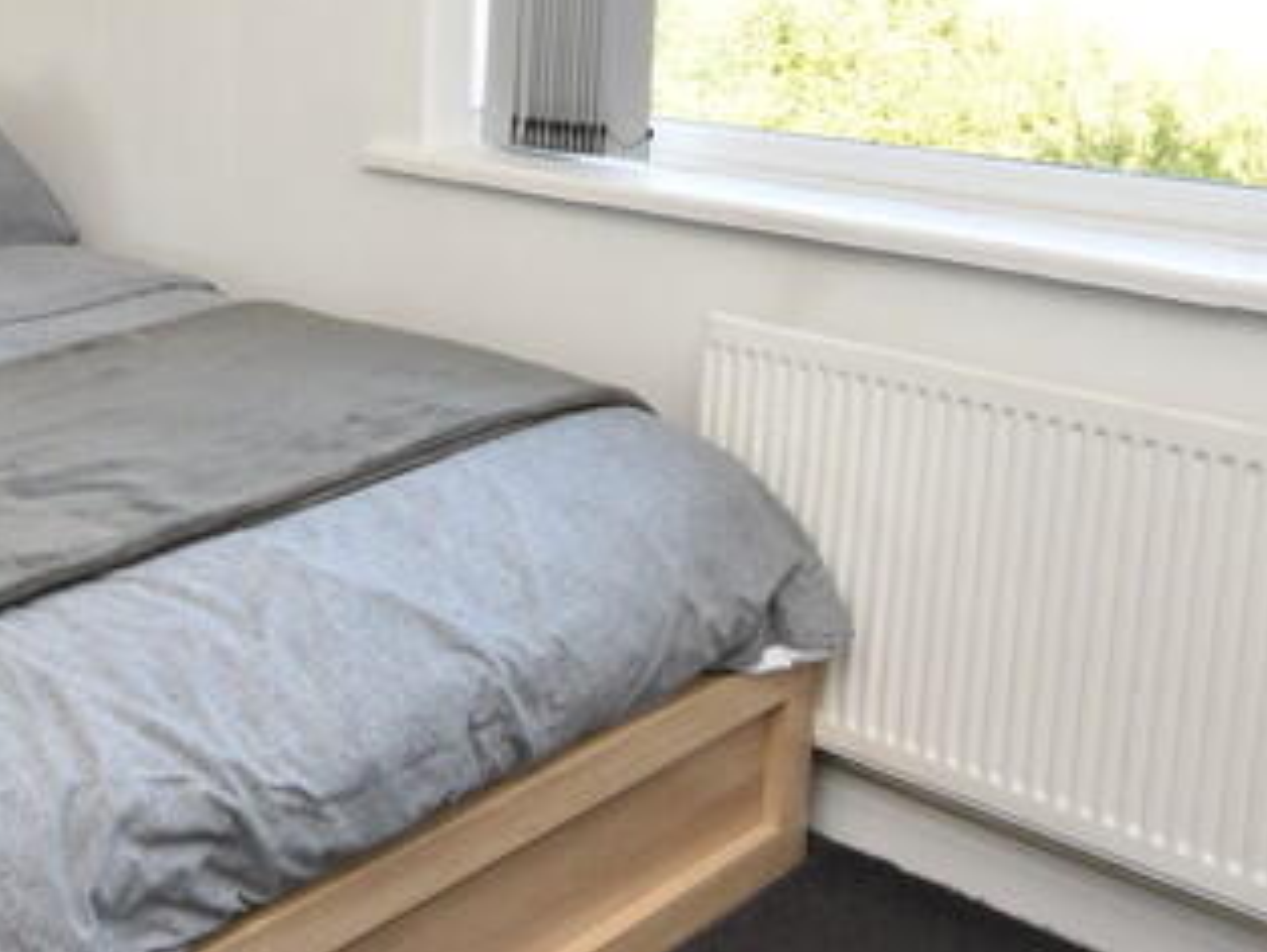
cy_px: 167
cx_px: 307
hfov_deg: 39.3
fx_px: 1722
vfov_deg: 30.1
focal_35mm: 47
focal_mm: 10
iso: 200
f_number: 4.5
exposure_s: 1/80
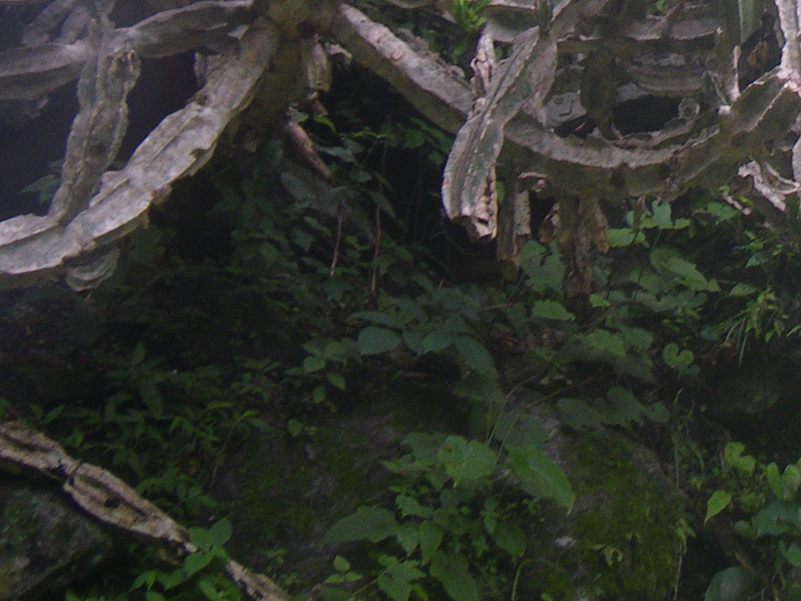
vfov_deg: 17.3
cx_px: 974
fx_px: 1828
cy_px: -222
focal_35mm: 79
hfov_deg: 22.6
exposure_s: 1/50
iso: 80
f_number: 3.5
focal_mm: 5
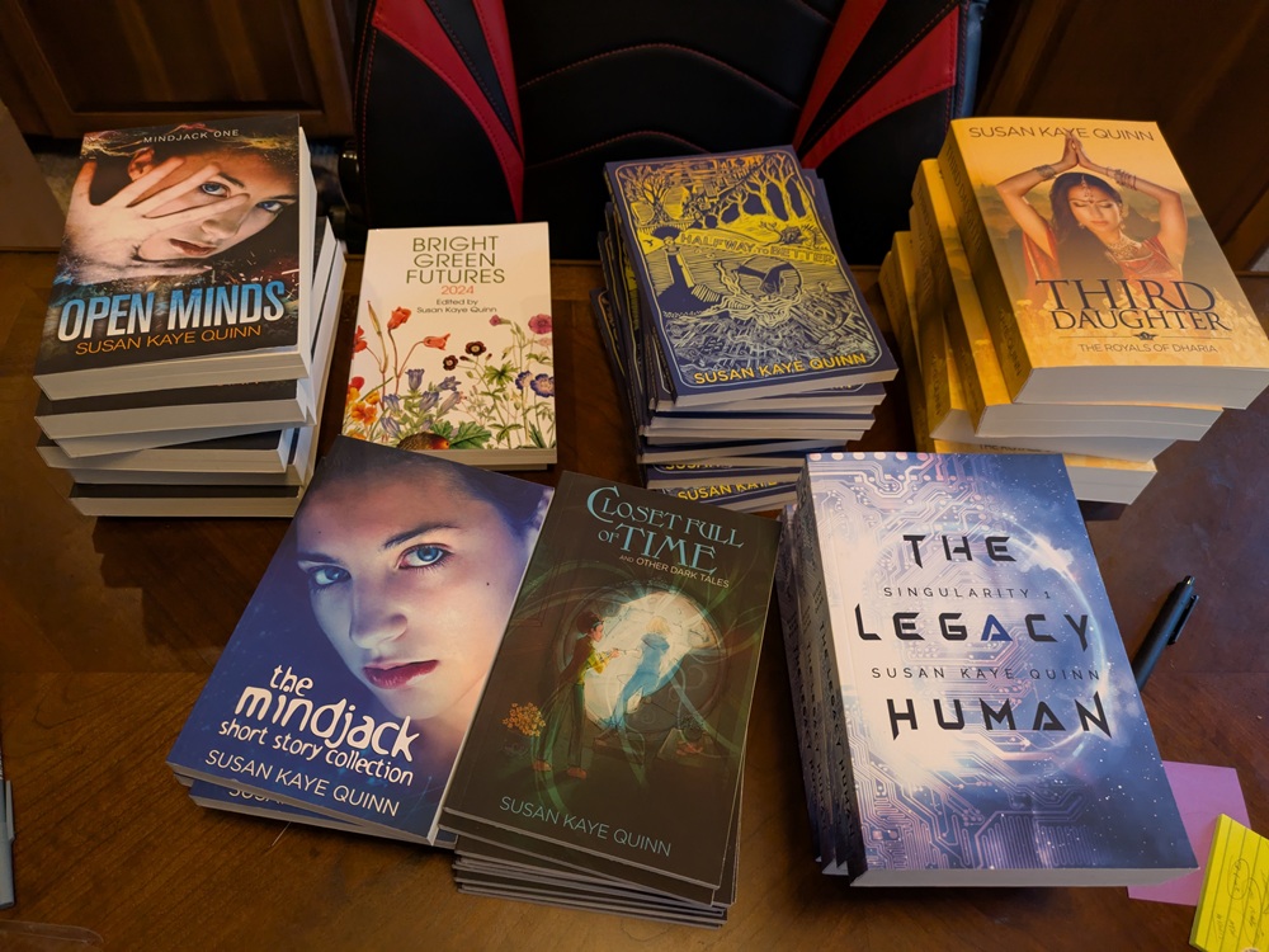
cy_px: 476
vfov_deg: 54.9
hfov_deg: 69.4
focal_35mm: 25
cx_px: 634
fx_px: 916
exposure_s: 1/120
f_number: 1.89
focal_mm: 5.43
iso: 824
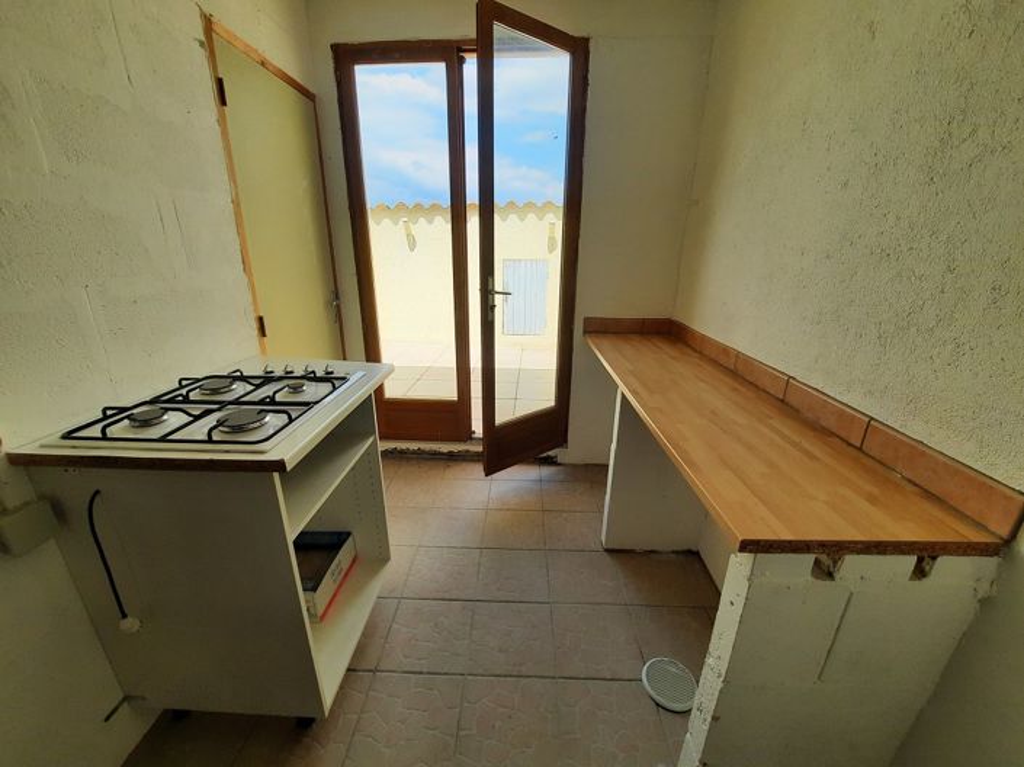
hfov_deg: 106.2
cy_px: 384
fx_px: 384
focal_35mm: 13
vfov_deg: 89.9
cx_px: 512
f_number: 2.2
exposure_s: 1/644
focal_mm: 1.74
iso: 40
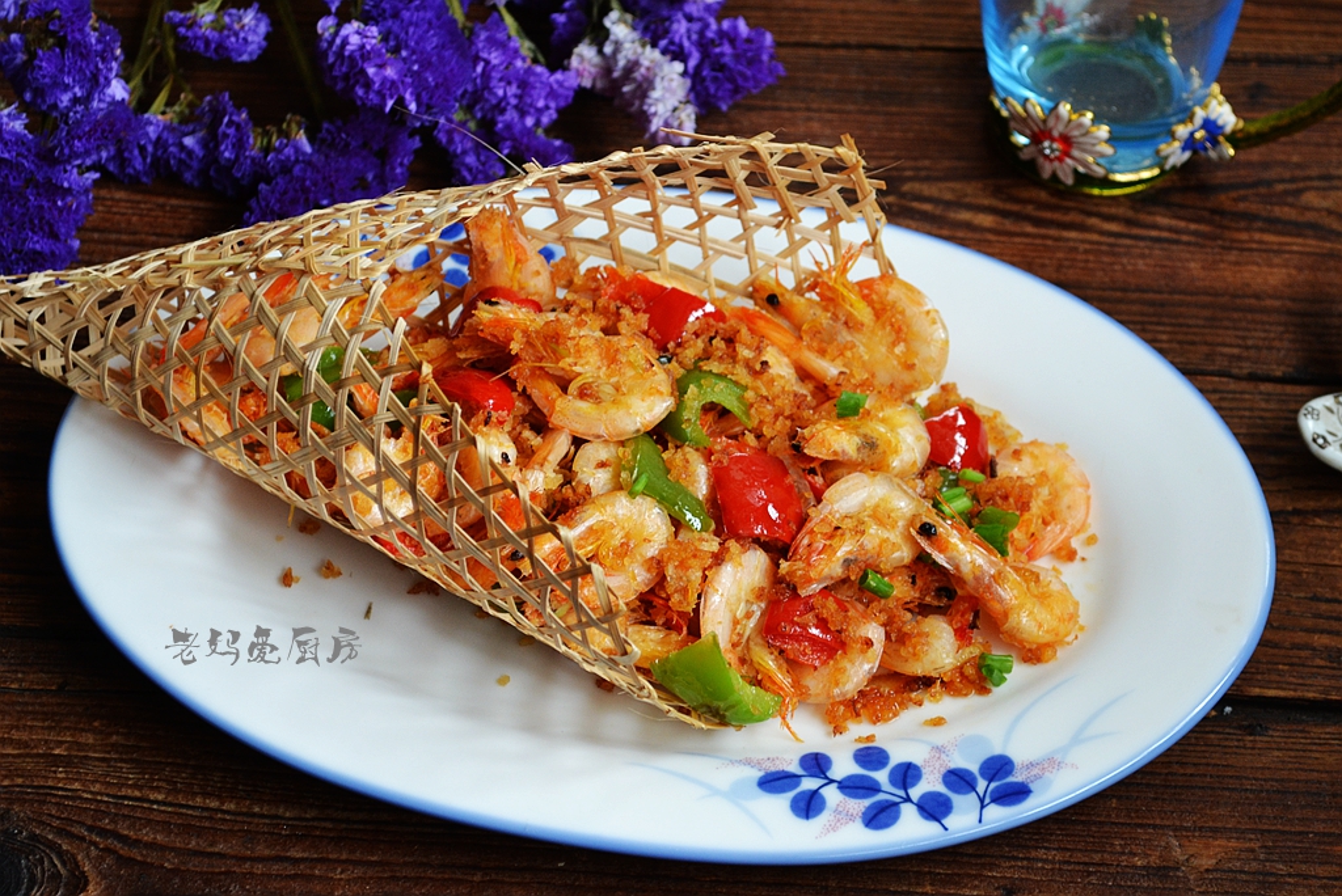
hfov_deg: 24.6
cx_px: 671
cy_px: 448
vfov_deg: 16.6
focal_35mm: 82
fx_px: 3077
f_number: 6.3
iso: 400
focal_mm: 55
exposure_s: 1/60
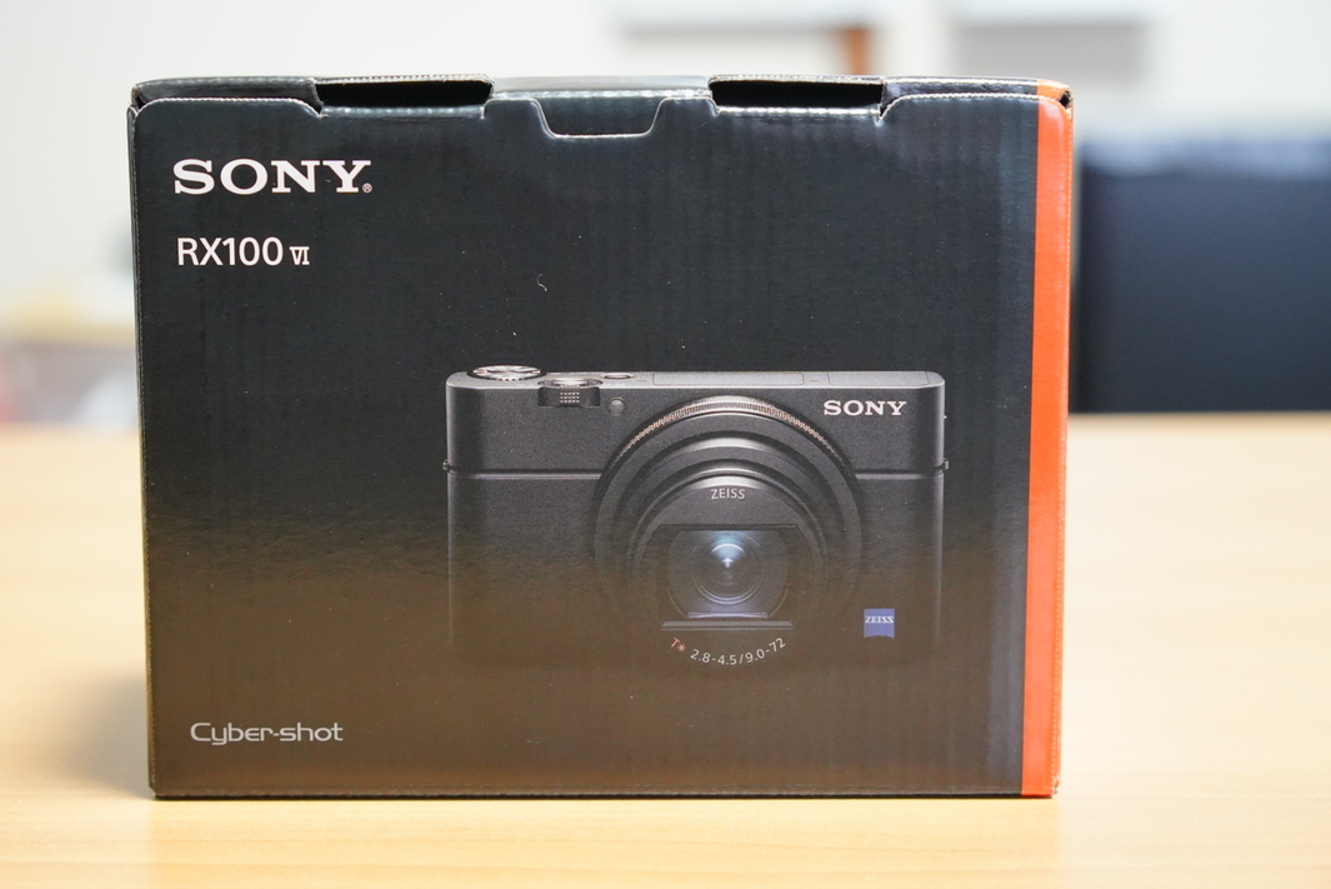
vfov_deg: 21.9
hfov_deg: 32.3
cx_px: 587
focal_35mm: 62
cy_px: 421
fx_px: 2293
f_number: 4.5
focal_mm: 55
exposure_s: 1/80
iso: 6400
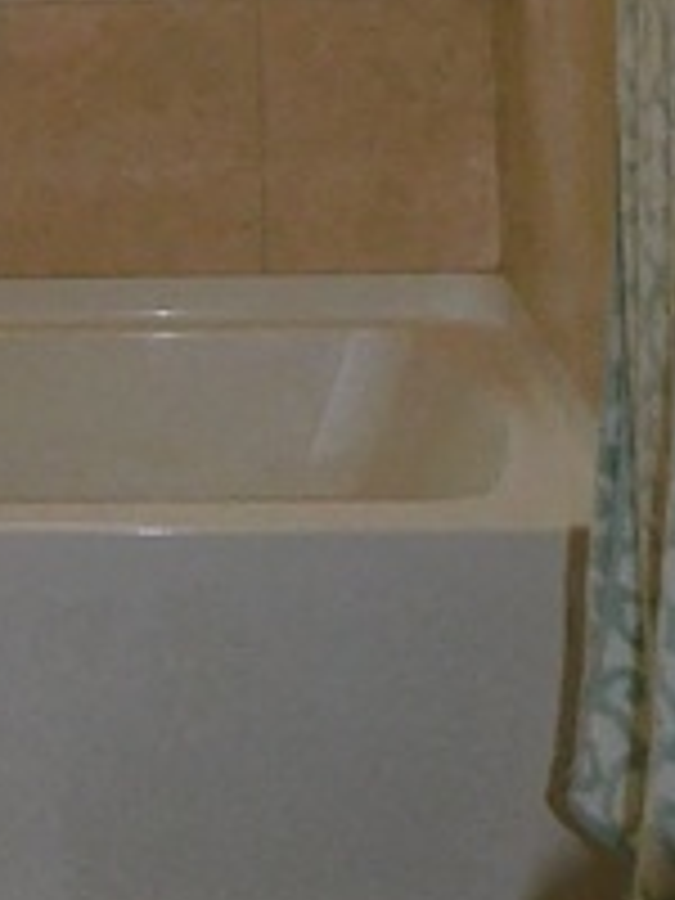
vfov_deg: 15.8
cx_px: -531
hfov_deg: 11.6
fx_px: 3068
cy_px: -292
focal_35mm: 118
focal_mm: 4
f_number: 3
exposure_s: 1/30
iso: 200
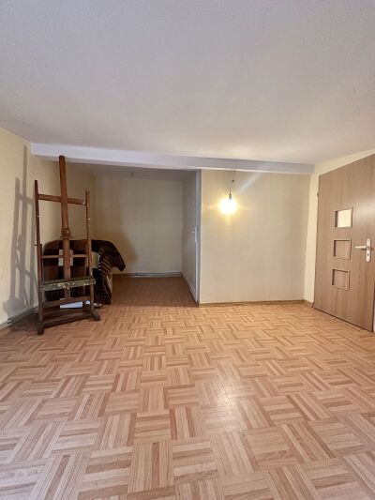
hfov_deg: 85.7
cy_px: 250
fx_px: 202
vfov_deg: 102.1
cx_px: 188
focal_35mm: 14
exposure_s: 1/50
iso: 320
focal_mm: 2.22
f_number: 2.2
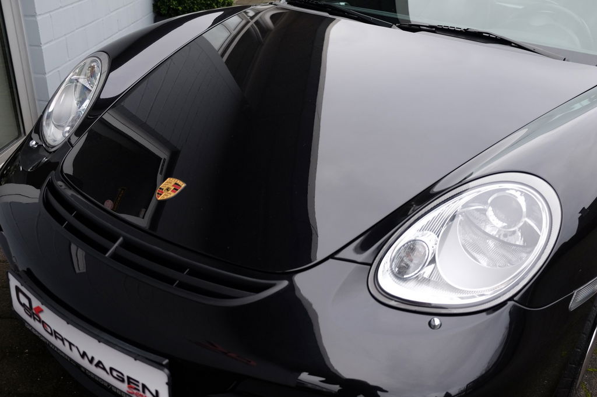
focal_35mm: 35
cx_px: 298
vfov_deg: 37.8
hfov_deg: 54.4
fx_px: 580
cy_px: 198
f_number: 3.2
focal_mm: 23.3
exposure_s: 1/60
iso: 250
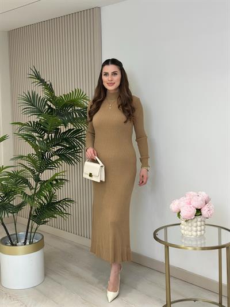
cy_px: 154
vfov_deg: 39.6
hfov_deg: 30.3
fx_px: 425
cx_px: 115
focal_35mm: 48
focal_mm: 6.86
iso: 80
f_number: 1.78
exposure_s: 1/236
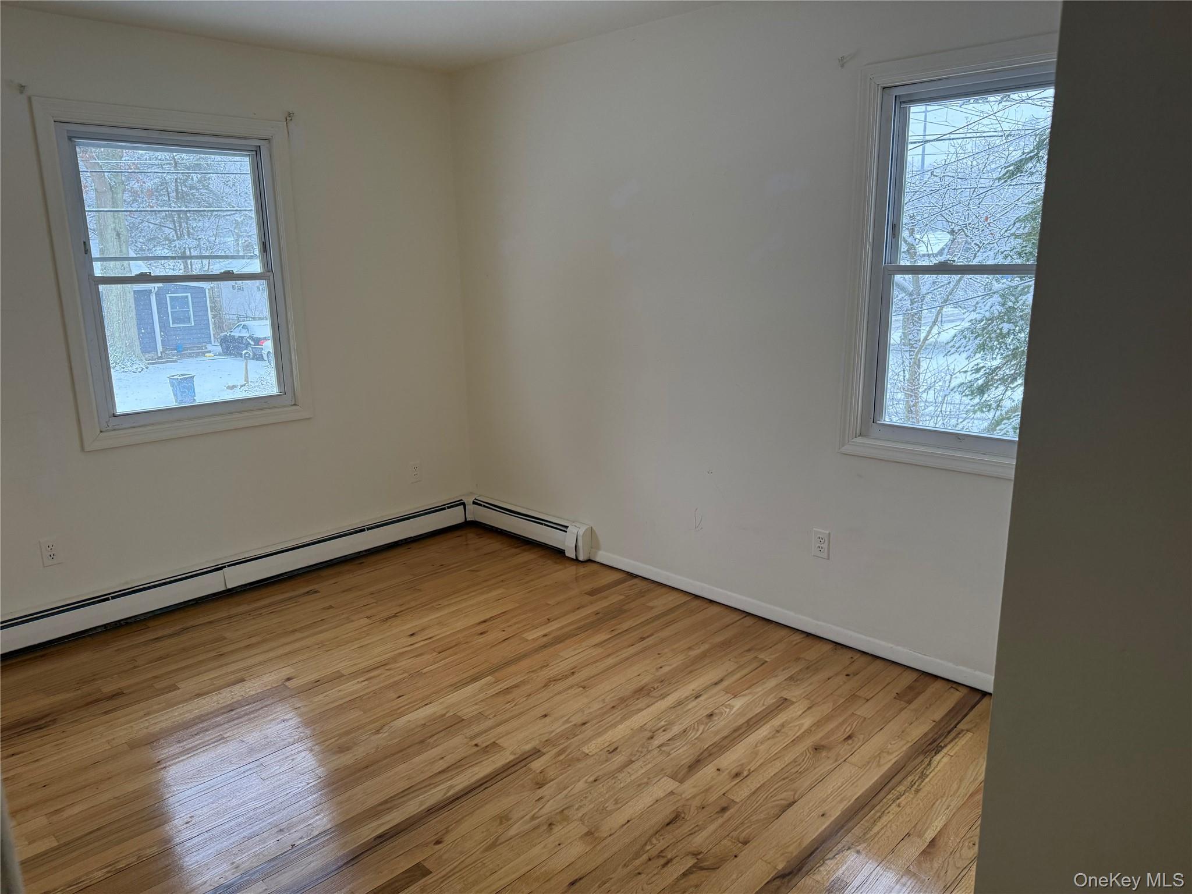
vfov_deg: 56.8
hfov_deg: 71.6
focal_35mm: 24
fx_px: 826
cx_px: 596
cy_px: 447
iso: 200
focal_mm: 6.76
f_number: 1.78
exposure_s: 1/150
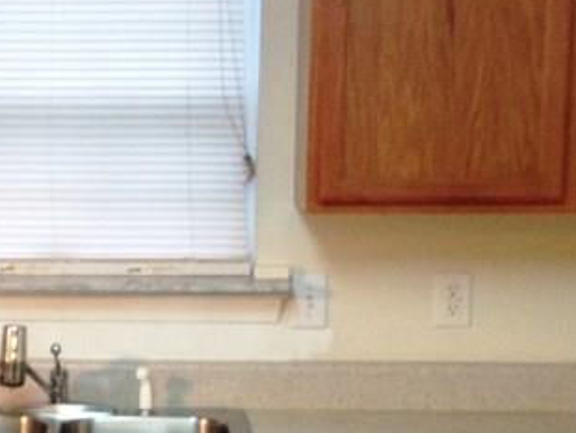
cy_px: 305
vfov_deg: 13.6
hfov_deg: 17.5
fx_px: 1815
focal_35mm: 109
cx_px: -39
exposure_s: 1/20
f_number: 2.4
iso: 160
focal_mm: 4.12
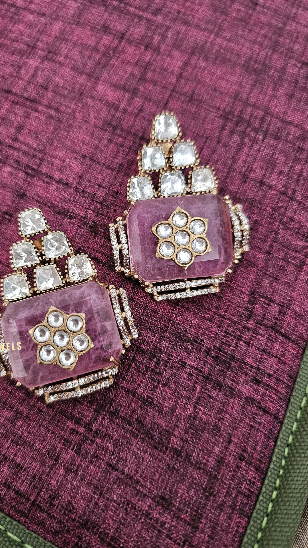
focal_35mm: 26
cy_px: 269
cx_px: 112
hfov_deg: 44.0
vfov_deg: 71.9
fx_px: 377
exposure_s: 1/52
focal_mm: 6.3
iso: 640
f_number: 1.7
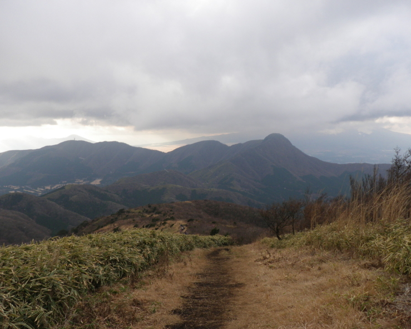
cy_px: 164
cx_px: 211
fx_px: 450
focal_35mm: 37
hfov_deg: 49.1
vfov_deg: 40.1
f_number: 3.8
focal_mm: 6.2
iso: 64
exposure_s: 1/160
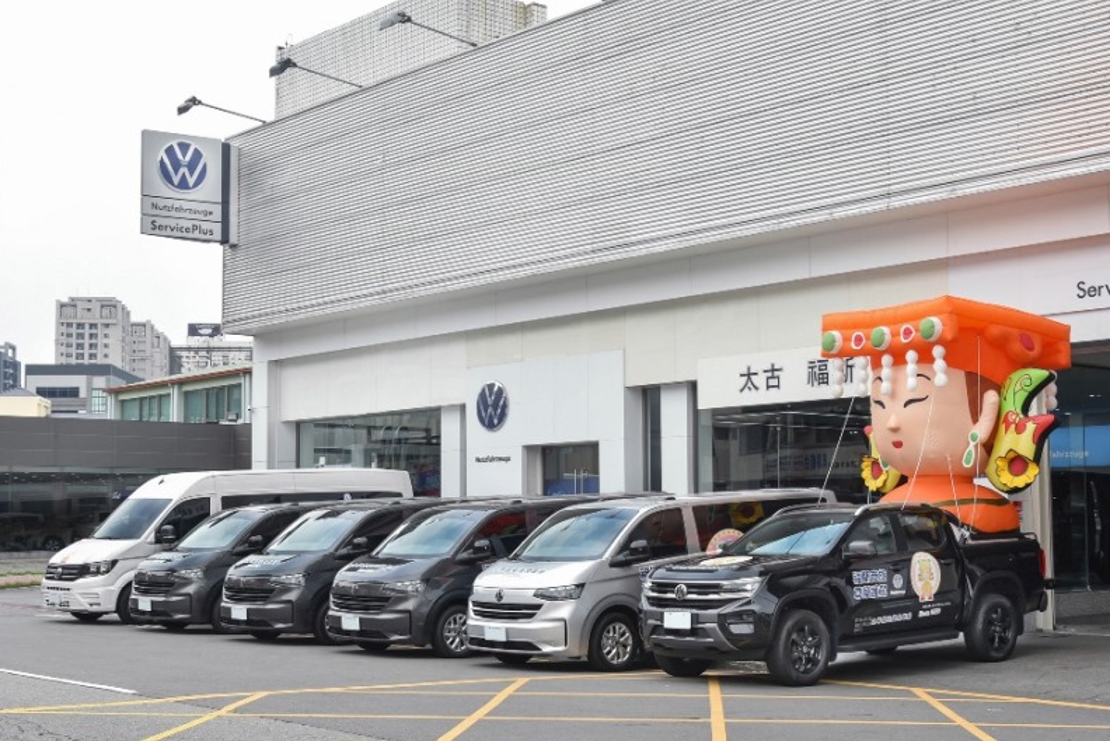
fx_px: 1542
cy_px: 341
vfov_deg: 27.0
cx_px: 626
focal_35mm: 50
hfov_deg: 39.5
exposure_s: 1/160
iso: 200
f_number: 7.1
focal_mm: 44
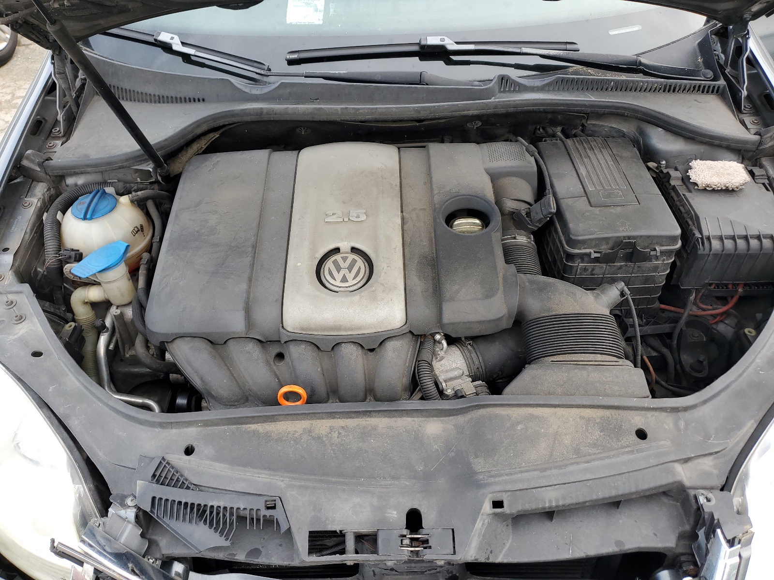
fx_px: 581
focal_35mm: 26
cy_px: 290
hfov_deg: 67.3
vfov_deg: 53.1
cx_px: 387
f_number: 1.5
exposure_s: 1/345
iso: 50
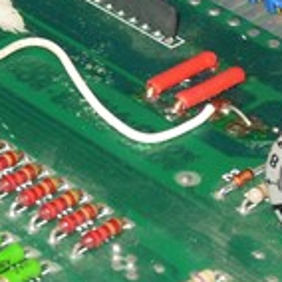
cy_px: 115
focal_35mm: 139
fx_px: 1281
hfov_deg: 12.5
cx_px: 24
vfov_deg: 12.6
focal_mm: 8.9
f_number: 7.9
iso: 200
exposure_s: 1/60
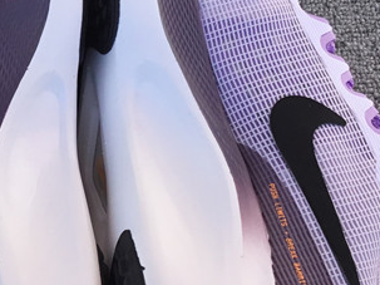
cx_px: 39
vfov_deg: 16.1
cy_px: 148
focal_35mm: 92
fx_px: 1010
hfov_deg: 20.9
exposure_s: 1/386
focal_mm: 3.3
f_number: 2.4
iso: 25
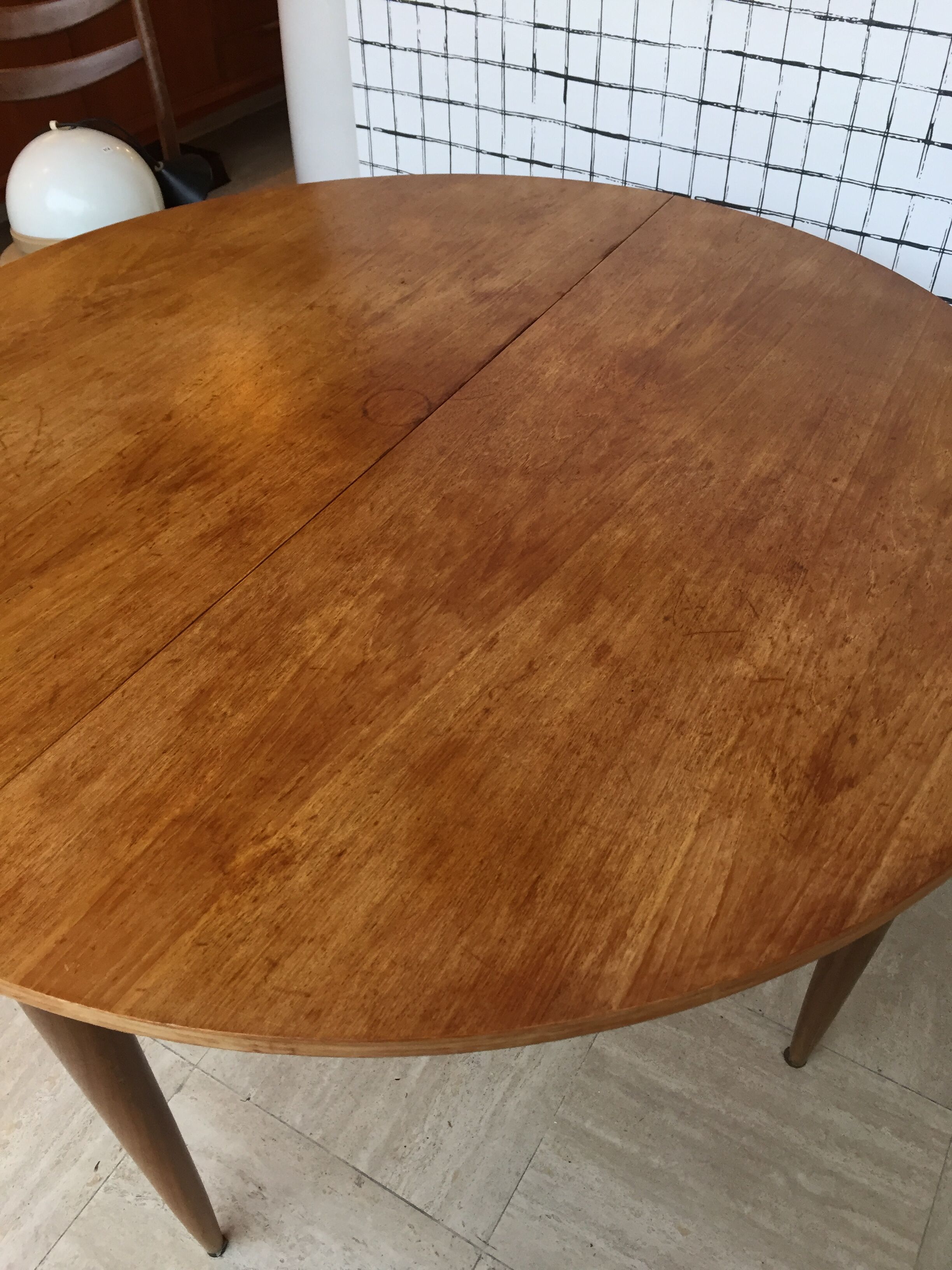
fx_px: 1063
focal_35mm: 29
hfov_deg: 48.2
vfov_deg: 61.7
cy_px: 635
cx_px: 476
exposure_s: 1/33
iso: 64
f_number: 2.2
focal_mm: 4.15
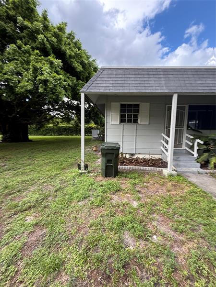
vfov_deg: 102.1
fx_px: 116
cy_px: 144
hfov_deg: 85.7
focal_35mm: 14
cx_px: 108
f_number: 2.2
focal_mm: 2.22
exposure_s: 1/120
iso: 50
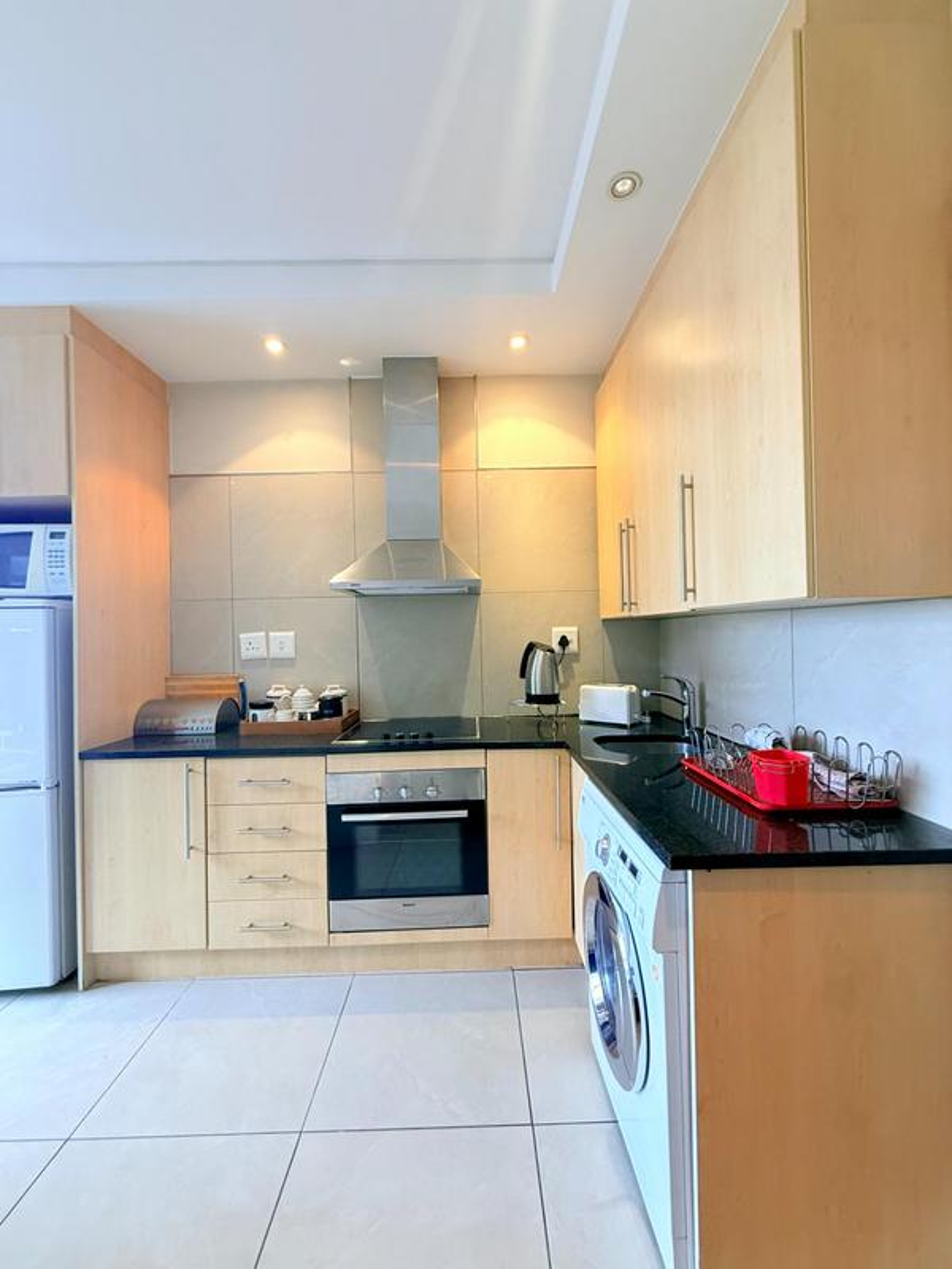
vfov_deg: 102.1
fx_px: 513
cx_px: 476
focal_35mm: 14
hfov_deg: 85.7
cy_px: 634
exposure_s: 1/50
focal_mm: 2.22
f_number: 2.2
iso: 200
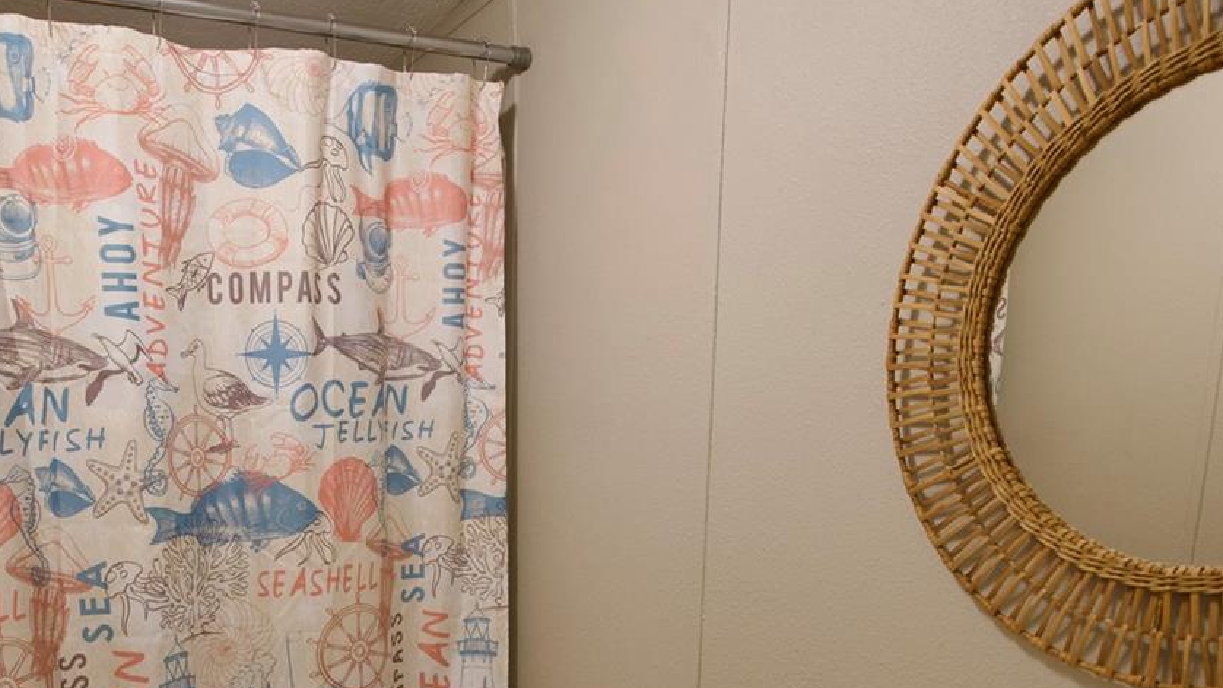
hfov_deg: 59.7
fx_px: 1038
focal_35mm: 32
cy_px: 692
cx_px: 413
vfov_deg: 33.5
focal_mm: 16
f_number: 4
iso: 1000
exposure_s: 1/160
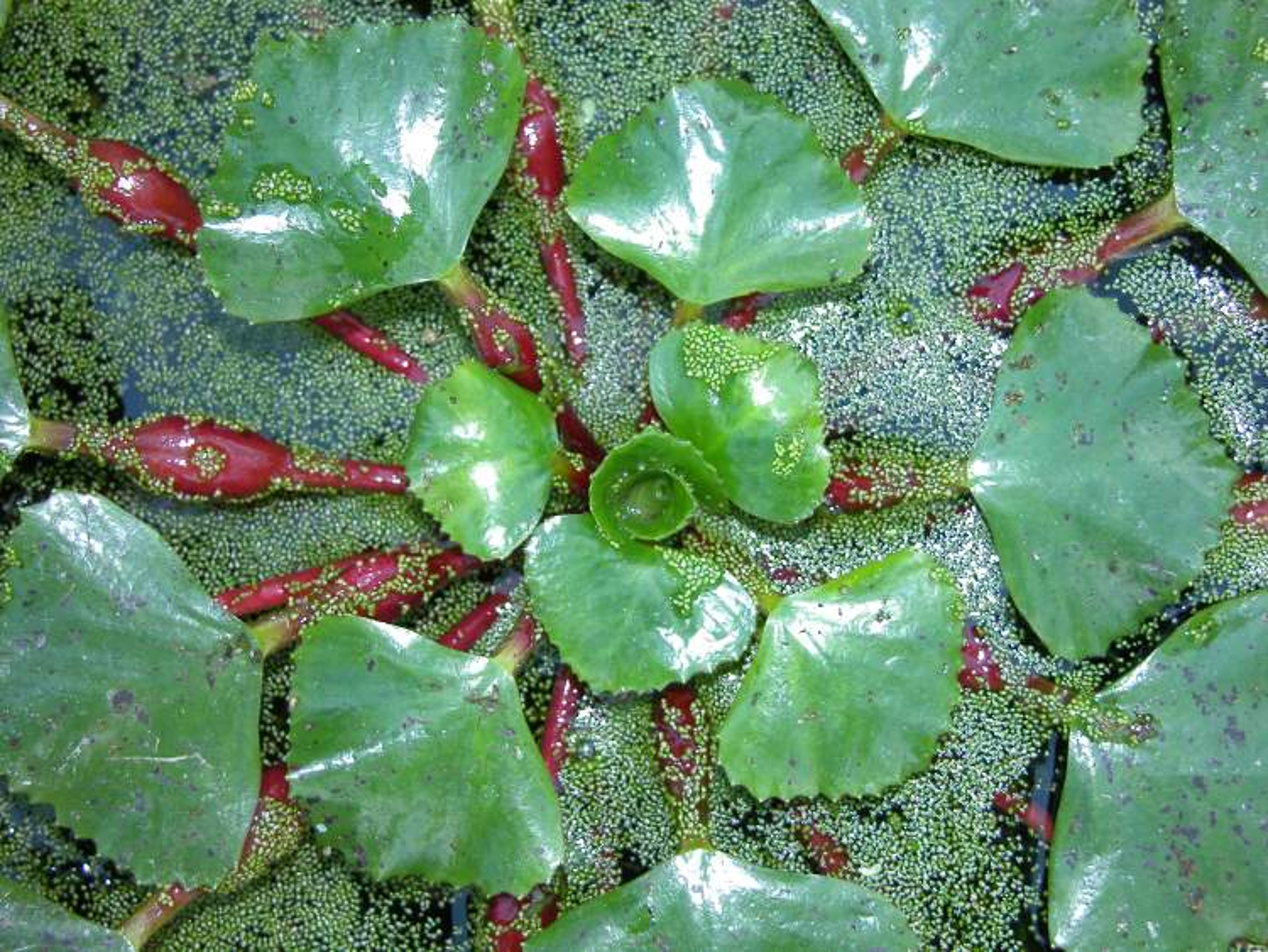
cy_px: 476
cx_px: 634
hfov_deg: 28.2
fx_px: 2528
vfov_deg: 21.3
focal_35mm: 69
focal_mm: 17.8
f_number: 3.3
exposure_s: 1/88.3
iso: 100
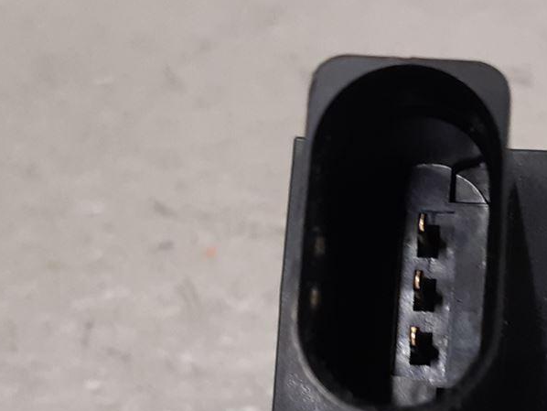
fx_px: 1407
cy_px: 350
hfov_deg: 21.6
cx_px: 470
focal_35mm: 89
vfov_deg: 16.4
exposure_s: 1/50
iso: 160
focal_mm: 3.93
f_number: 1.7
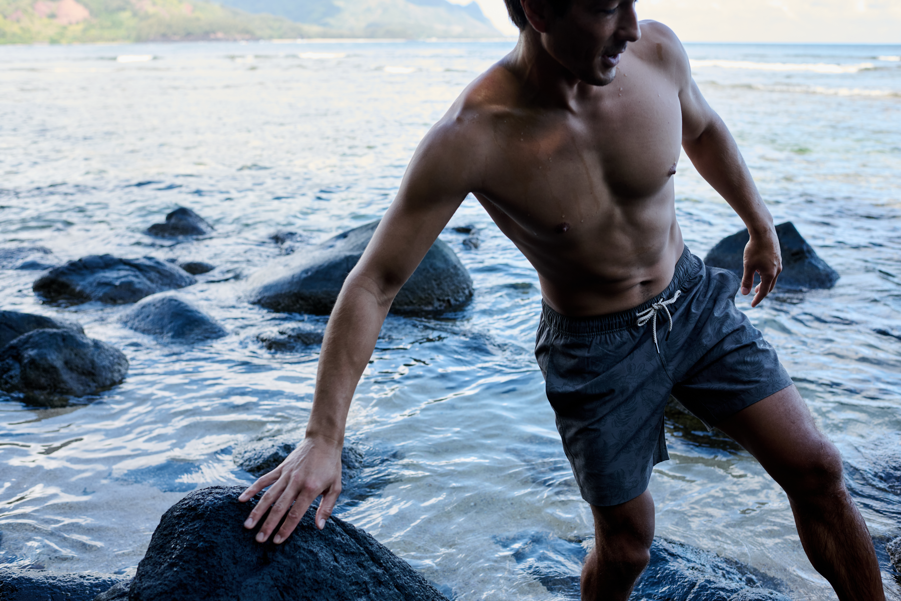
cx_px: 450
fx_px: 876
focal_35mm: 35
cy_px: 300
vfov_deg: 37.9
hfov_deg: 54.4
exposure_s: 1/640
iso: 500
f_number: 4
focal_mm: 35
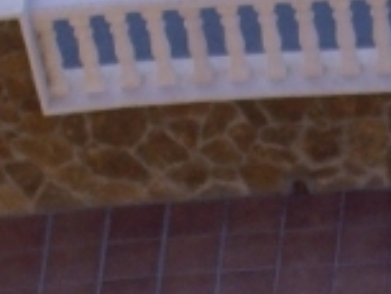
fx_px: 2453
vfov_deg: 6.7
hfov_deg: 9.0
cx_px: 452
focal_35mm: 217
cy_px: 497
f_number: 2.8
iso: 80
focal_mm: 6.2
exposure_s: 1/320
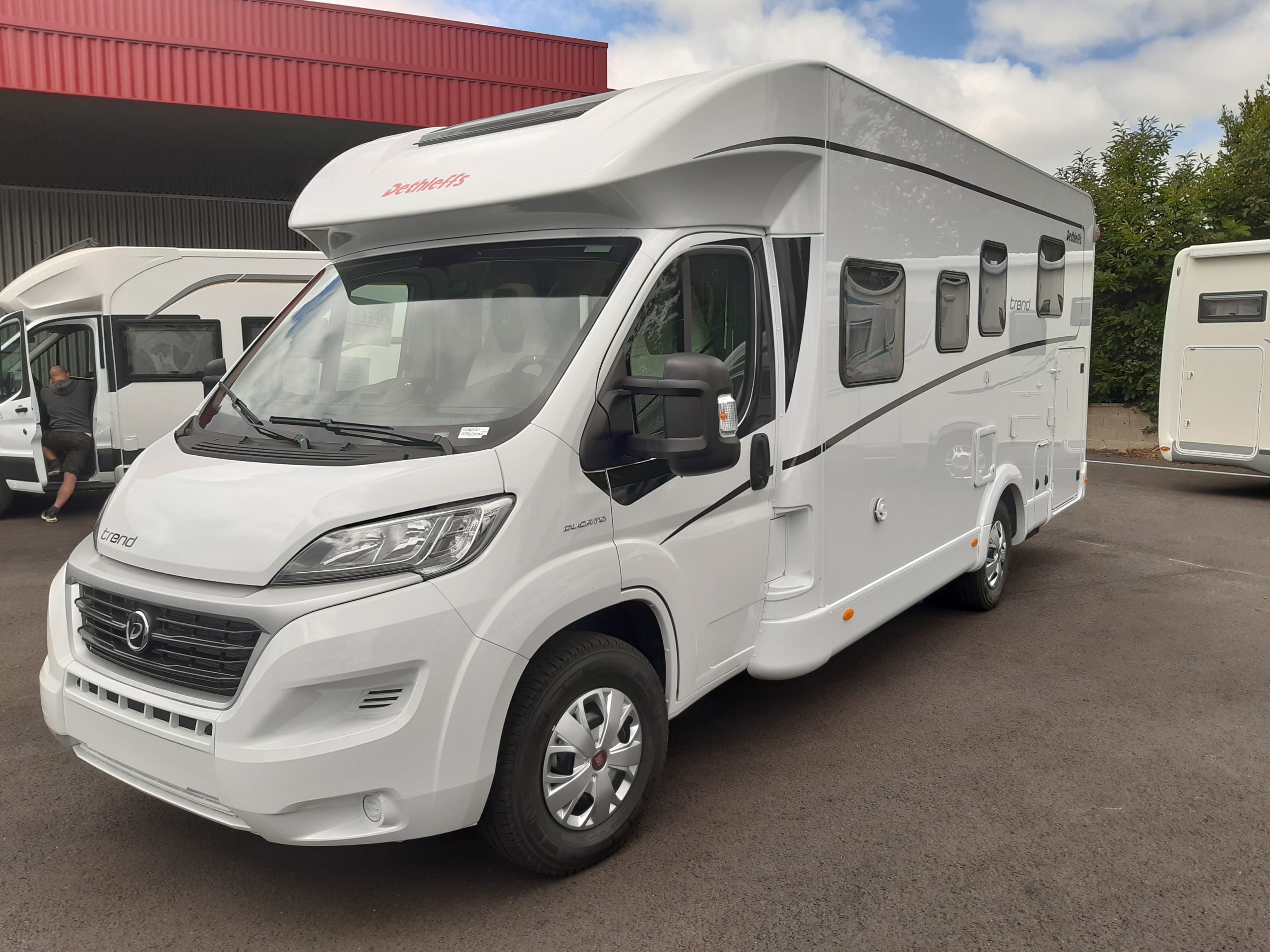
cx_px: 635
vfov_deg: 53.1
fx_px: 954
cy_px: 476
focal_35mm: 26
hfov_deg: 67.3
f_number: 1.7
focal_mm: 3.92
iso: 40
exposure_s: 1/1672
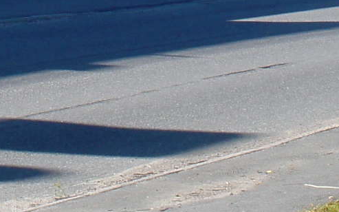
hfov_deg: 7.7
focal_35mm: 265
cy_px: -326
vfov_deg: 4.8
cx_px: -231
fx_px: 2448
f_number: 13
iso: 200
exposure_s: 1/125
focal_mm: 24
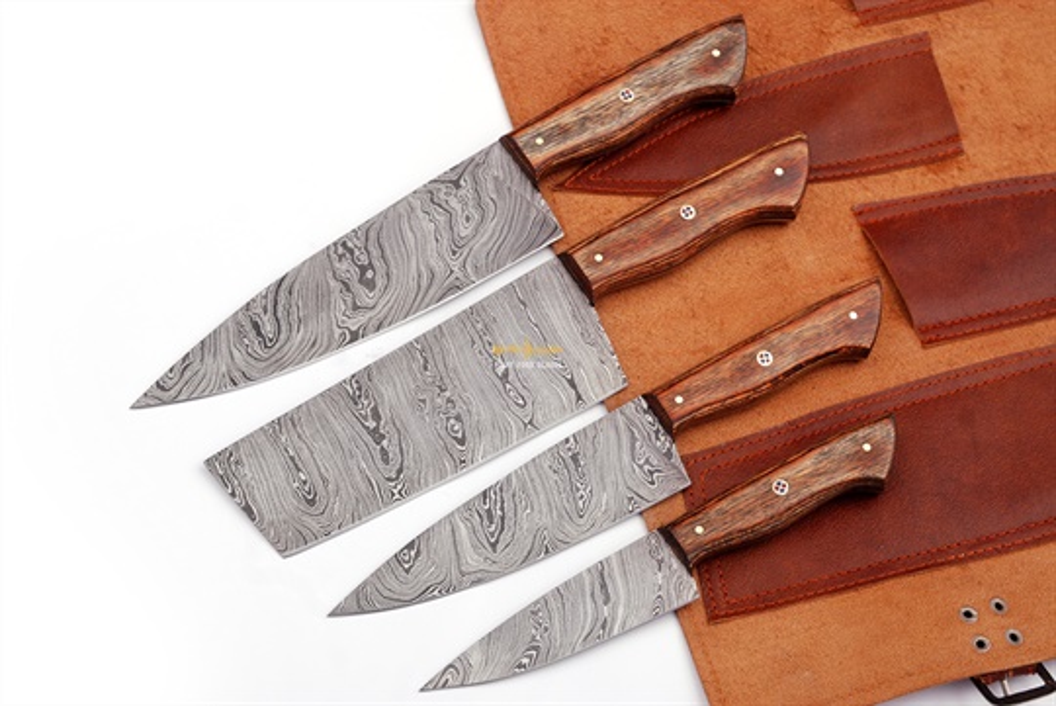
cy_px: 353
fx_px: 1982
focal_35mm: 68
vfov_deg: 20.2
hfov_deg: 29.8
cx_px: 528
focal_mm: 45
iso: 320
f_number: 7.1
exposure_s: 1/125
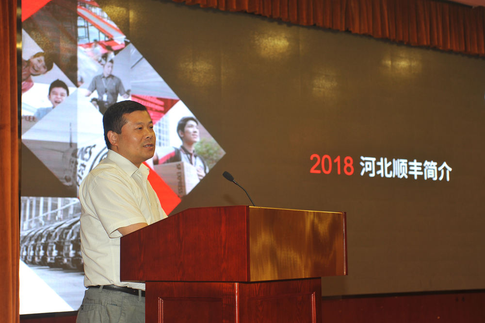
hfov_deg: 32.4
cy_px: 162
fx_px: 835
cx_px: 242
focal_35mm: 62
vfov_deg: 21.9
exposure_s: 1/60
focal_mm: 62
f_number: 5
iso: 400
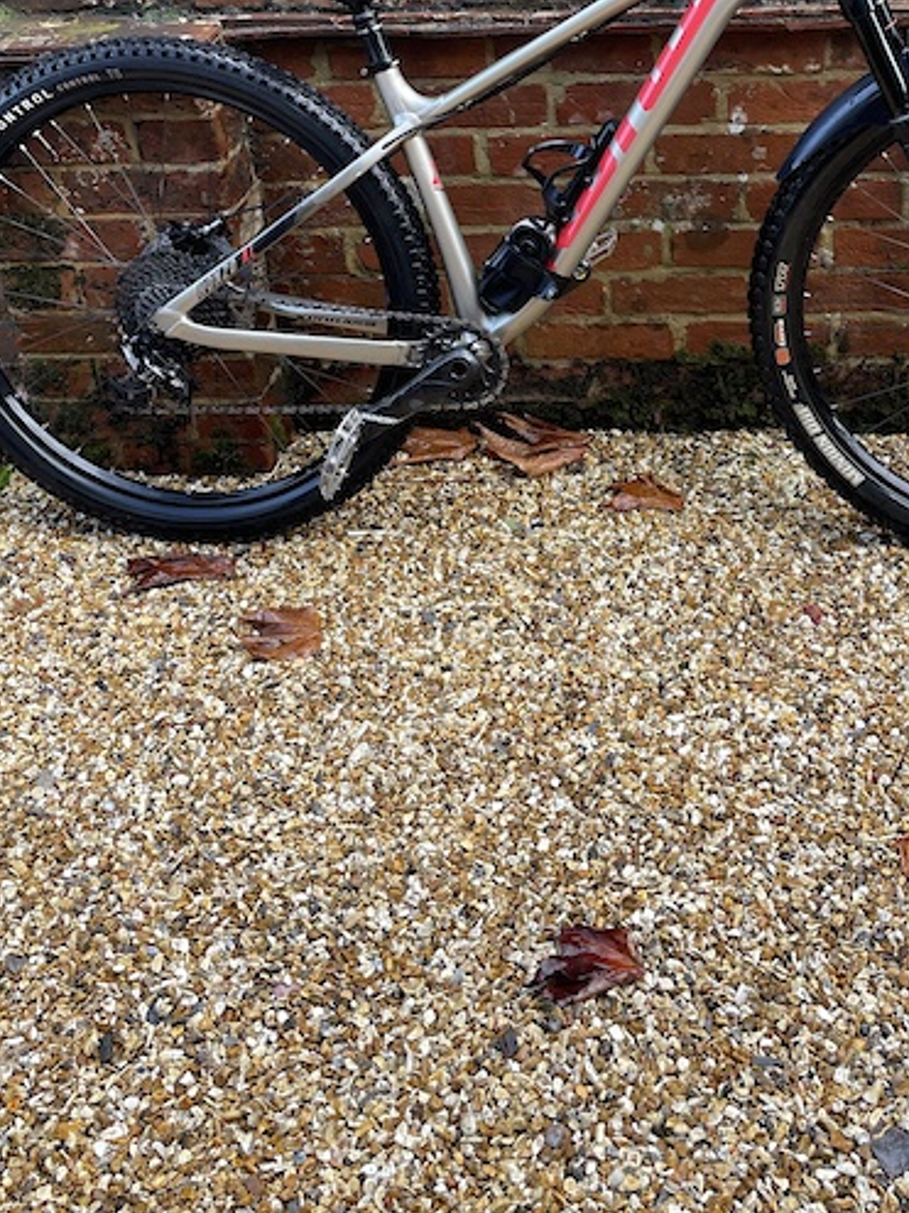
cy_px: 277
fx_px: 1471
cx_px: 635
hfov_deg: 33.9
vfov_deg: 43.1
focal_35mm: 42
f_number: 1.6
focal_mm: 4.2
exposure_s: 1/121
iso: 50
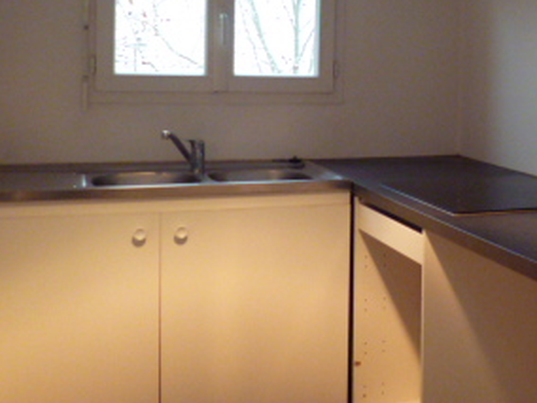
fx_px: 838
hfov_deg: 34.3
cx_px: 439
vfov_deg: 26.6
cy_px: 95
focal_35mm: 54
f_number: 2.5
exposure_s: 1/60
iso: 400
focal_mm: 4.3
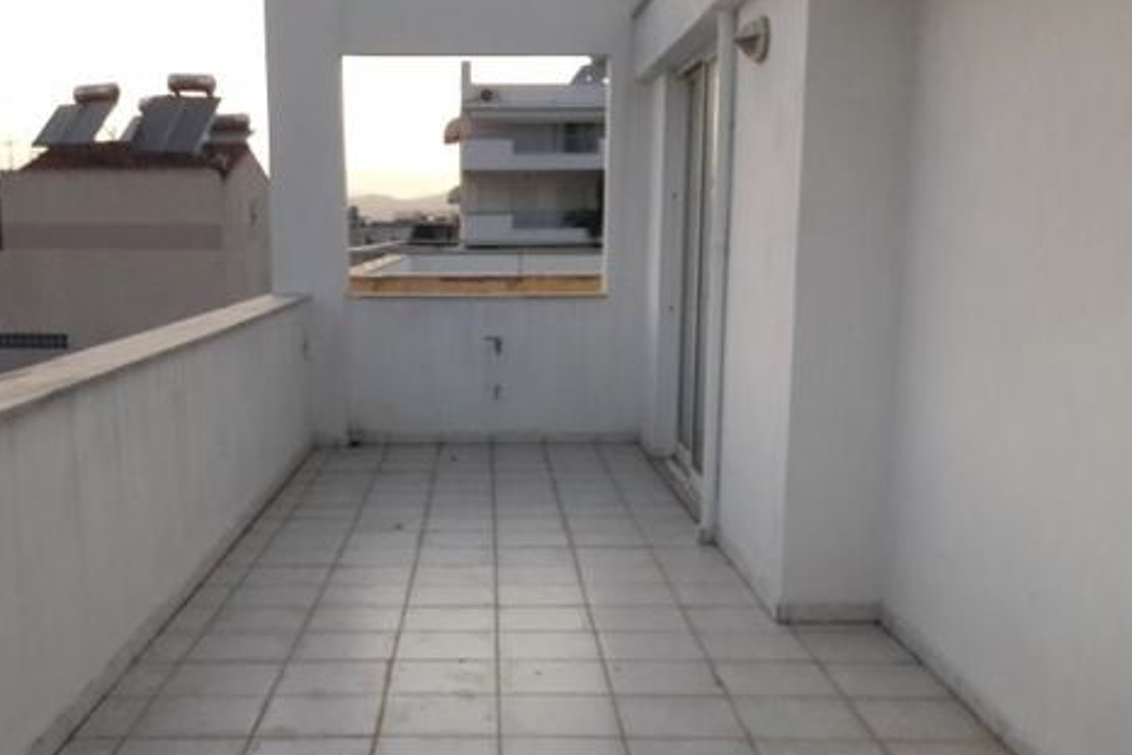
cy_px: 500
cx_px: 480
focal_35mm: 44
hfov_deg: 44.4
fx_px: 1384
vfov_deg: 30.3
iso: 160
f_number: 1.9
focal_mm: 3.7
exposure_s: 1/25
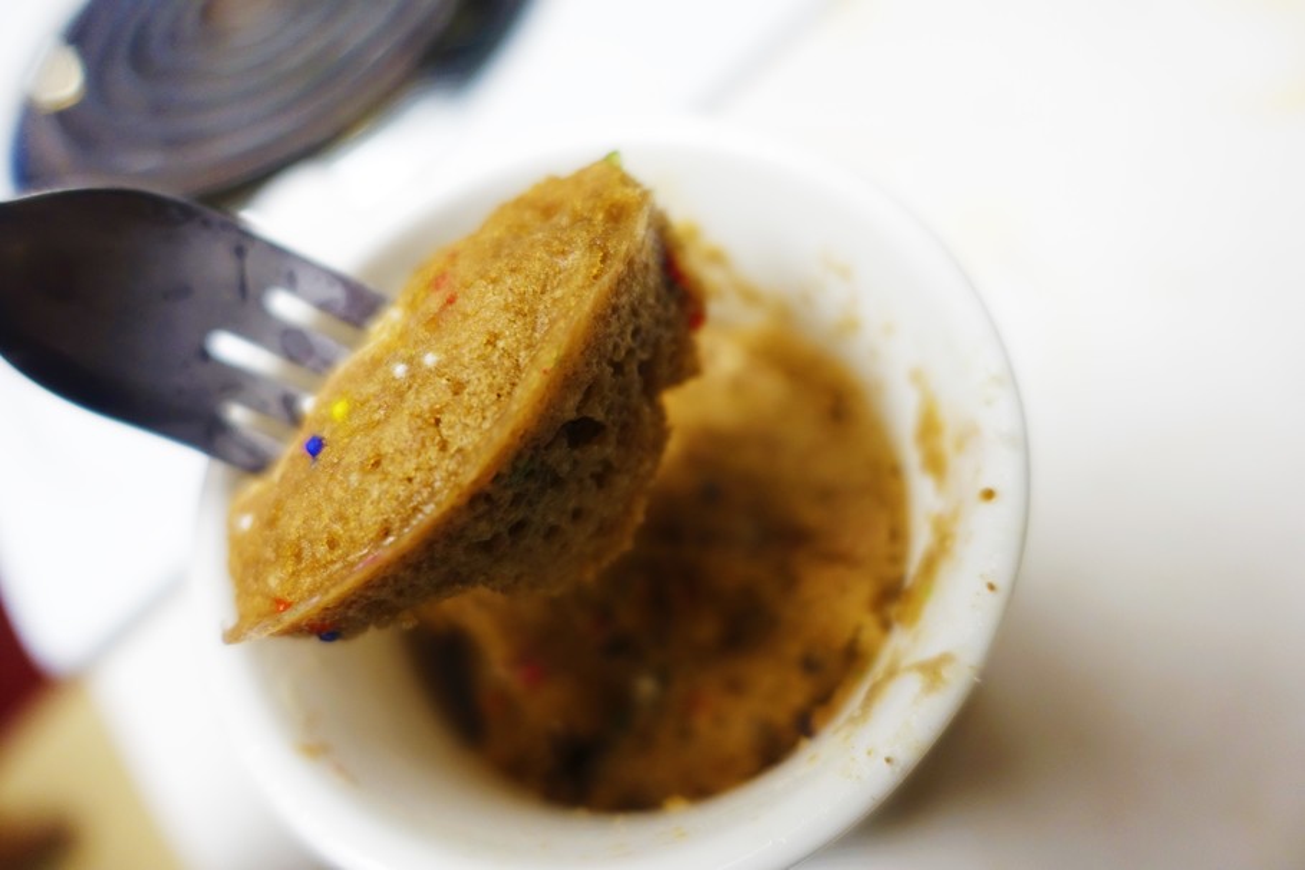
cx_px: 652
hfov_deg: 73.7
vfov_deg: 53.1
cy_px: 435
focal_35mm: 24
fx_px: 870
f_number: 1.8
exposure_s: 1/30
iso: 160
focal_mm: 8.8
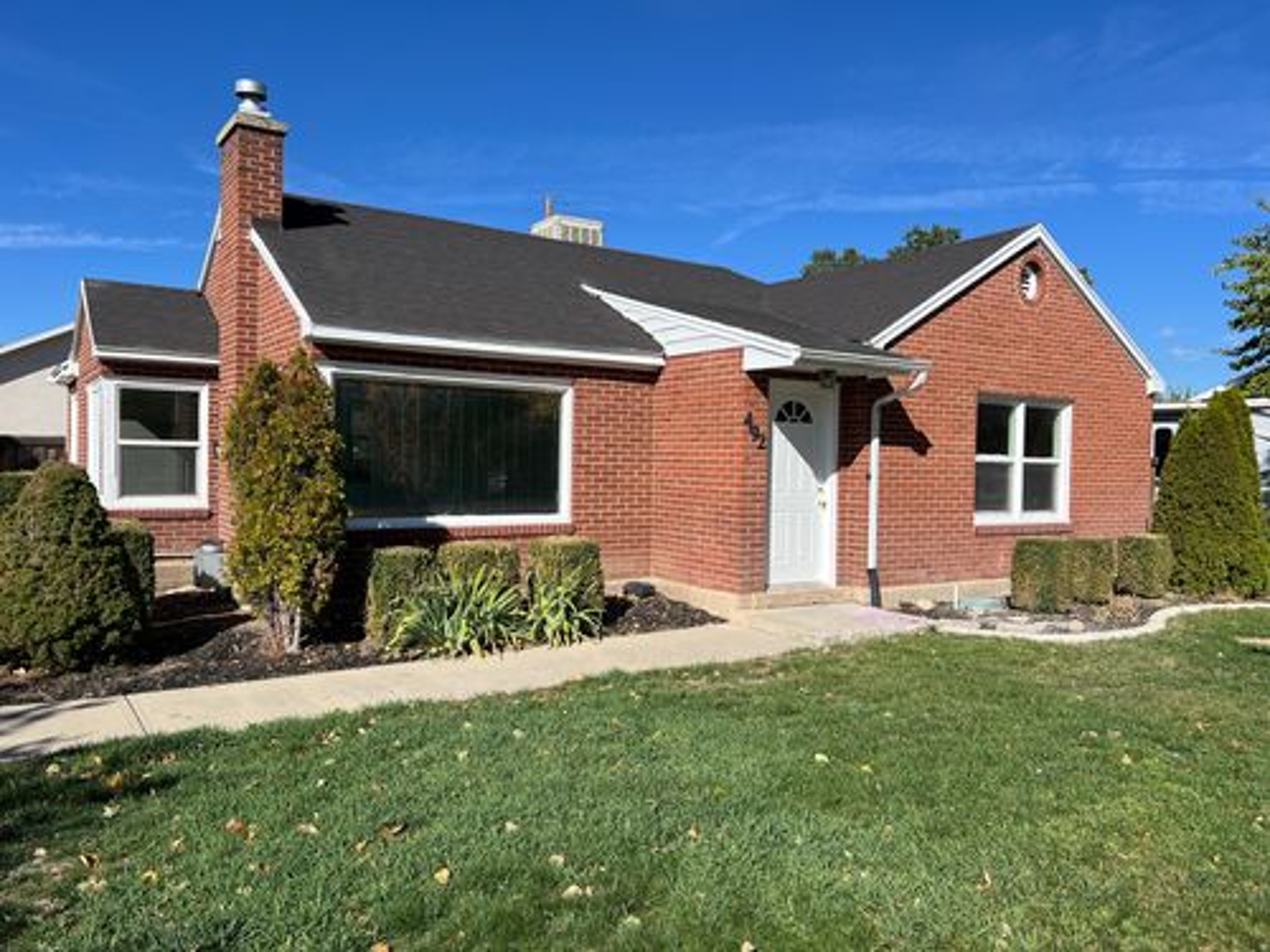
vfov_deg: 53.1
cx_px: 635
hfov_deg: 67.3
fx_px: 954
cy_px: 476
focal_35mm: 26
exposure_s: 1/5076
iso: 50
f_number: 1.5
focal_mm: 5.7
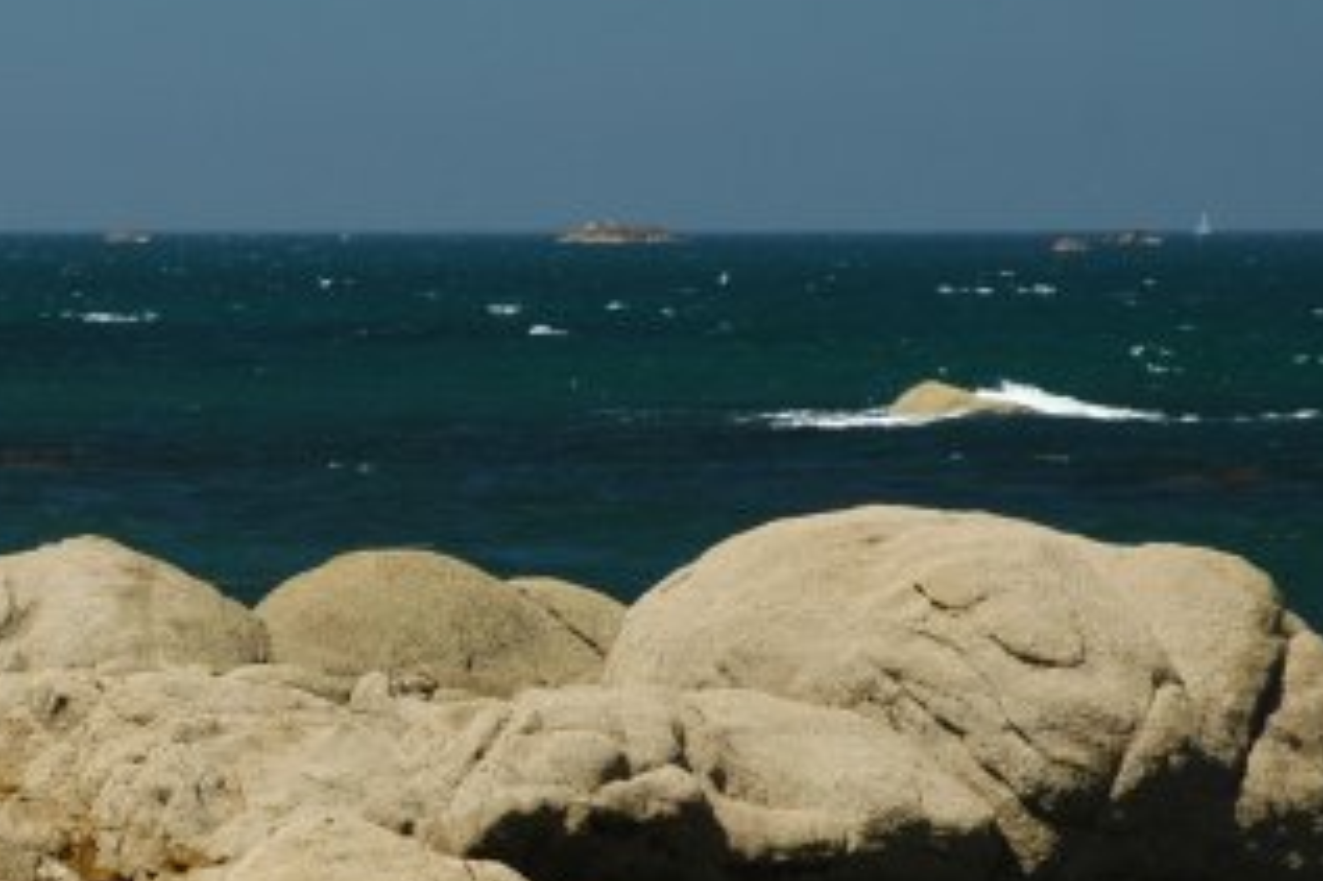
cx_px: 0
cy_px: 576
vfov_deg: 6.6
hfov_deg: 9.8
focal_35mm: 208
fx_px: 7649
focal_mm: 55
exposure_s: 1/125
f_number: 7.1
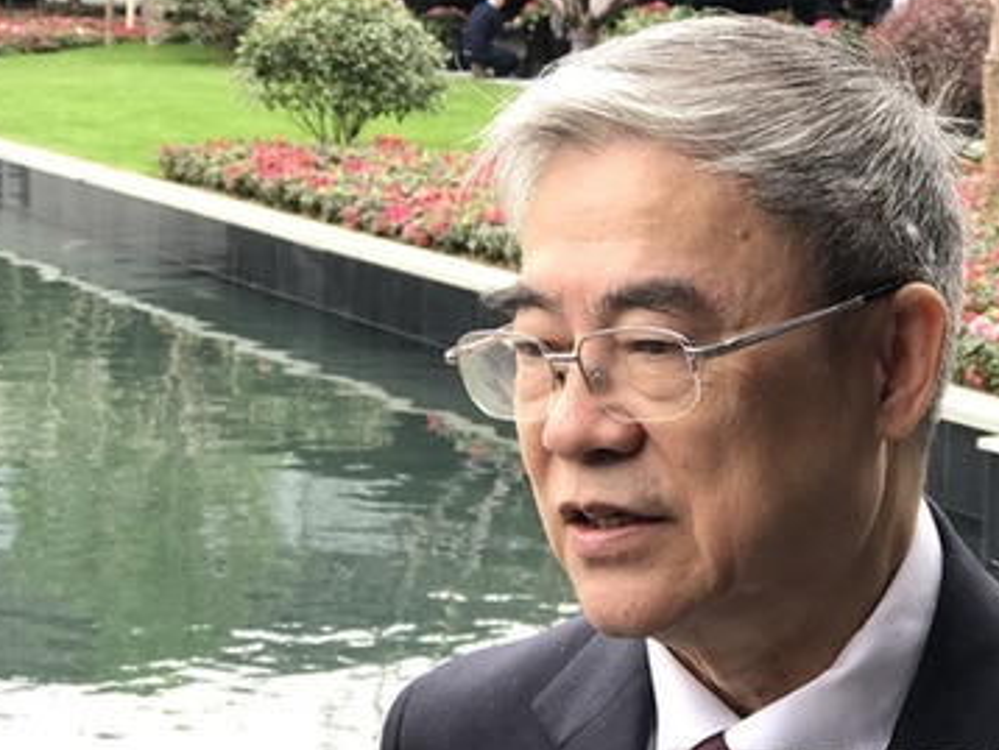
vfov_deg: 15.6
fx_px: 2743
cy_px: 269
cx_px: 590
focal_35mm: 95
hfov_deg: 20.6
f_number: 2.8
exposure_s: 1/90
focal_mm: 6.6
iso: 20
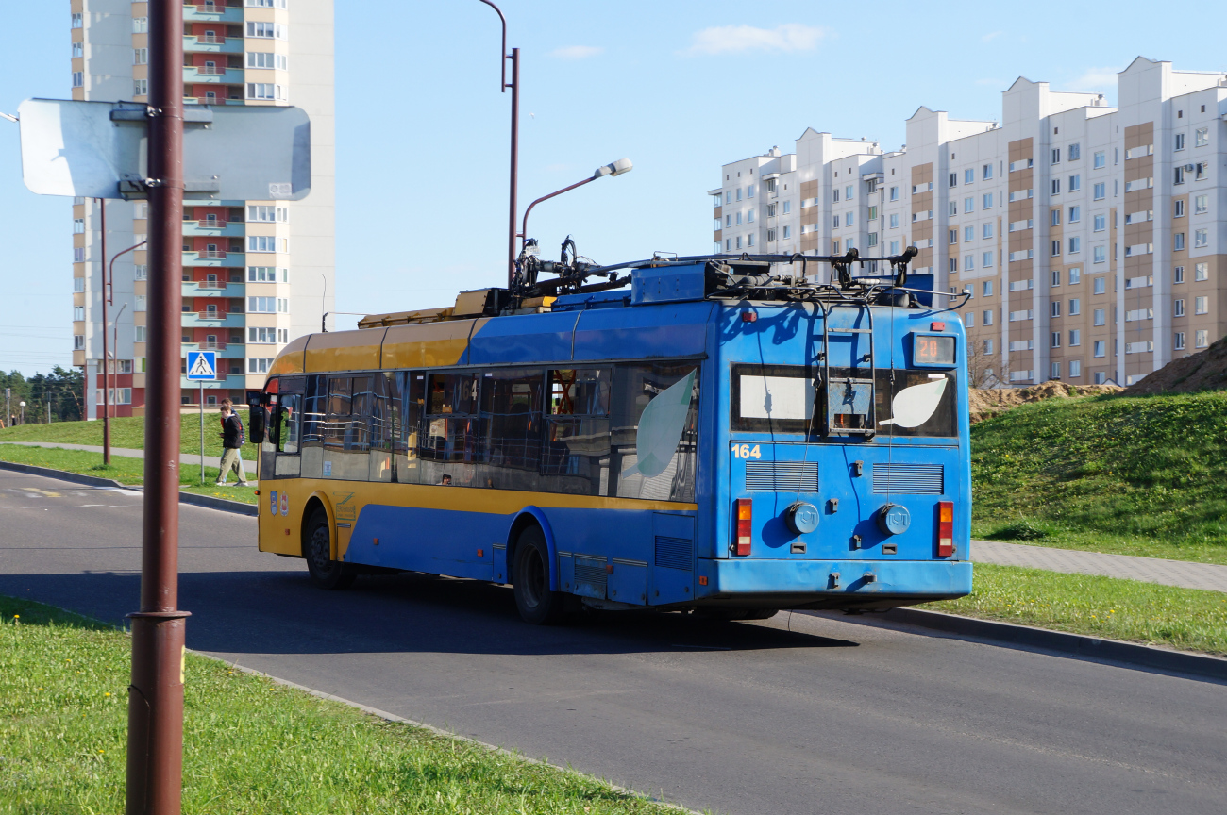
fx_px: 2707
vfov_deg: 17.1
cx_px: 614
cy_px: 408
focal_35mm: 80
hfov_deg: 25.5
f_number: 13
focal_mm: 53
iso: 200
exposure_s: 1/160
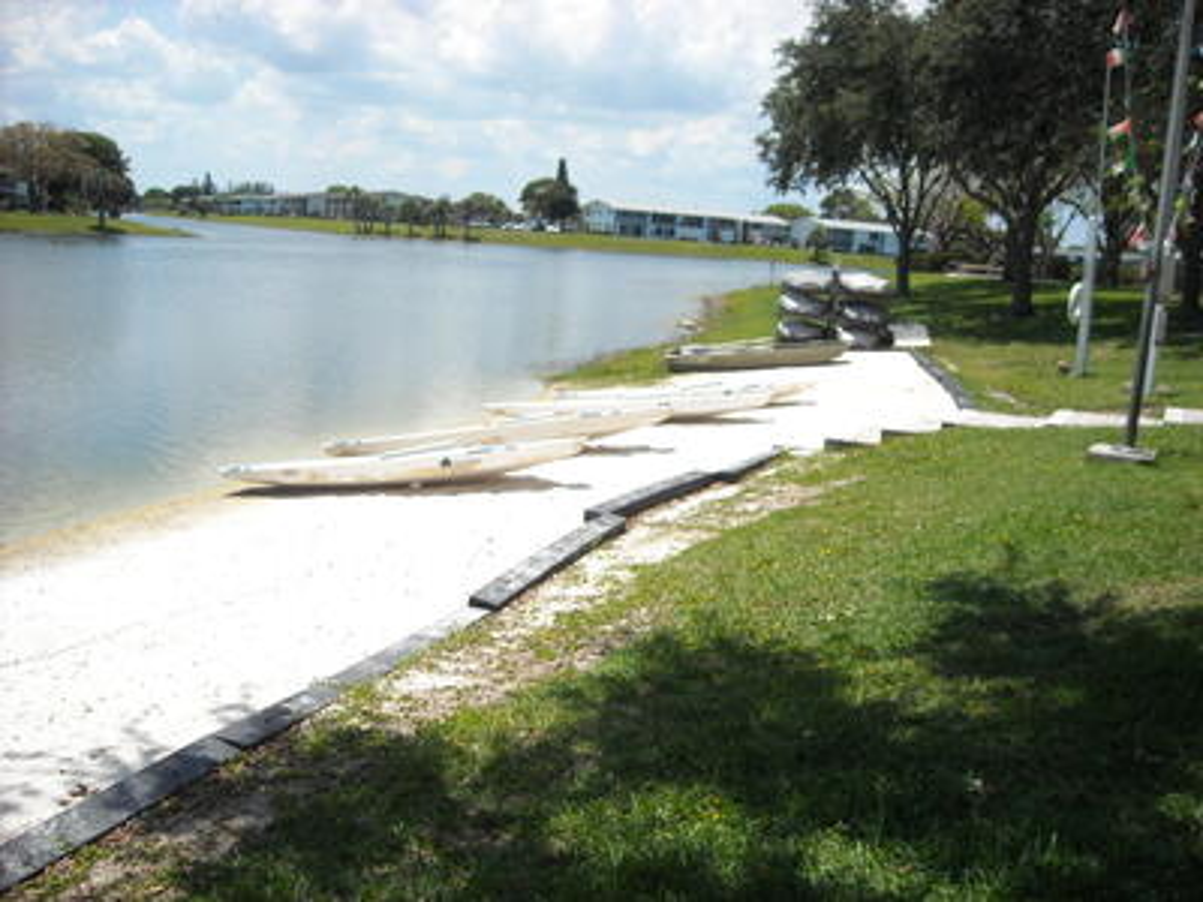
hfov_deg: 52.6
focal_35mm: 35
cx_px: 602
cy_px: 451
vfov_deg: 40.7
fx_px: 1216
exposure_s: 1/284
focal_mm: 5.7
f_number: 5.6
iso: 64
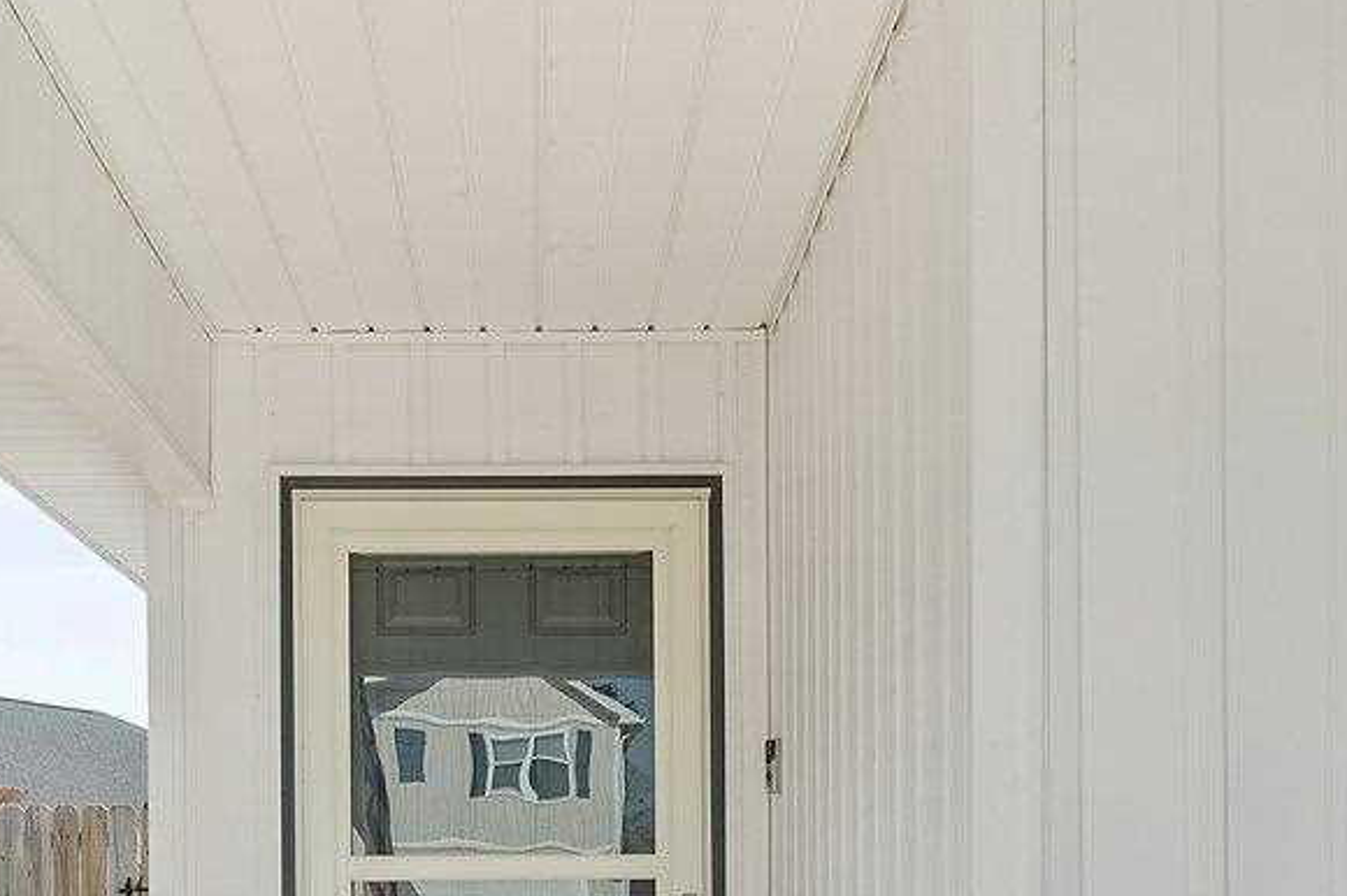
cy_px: 923
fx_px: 1982
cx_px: 557
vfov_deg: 24.2
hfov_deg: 37.4
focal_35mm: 53
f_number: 9
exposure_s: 1/25
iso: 100
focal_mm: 10
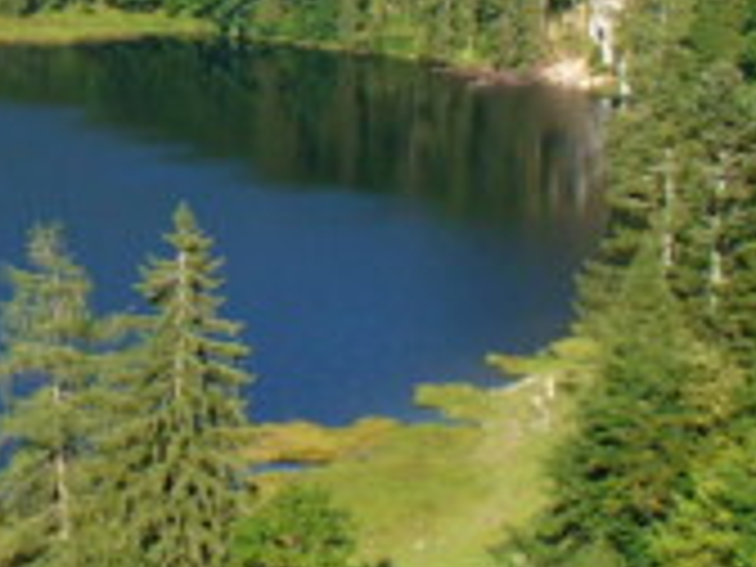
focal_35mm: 129
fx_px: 2817
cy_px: 176
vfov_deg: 11.5
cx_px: -250
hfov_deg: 14.6
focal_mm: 6.1
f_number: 5.6
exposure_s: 1/160
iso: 80
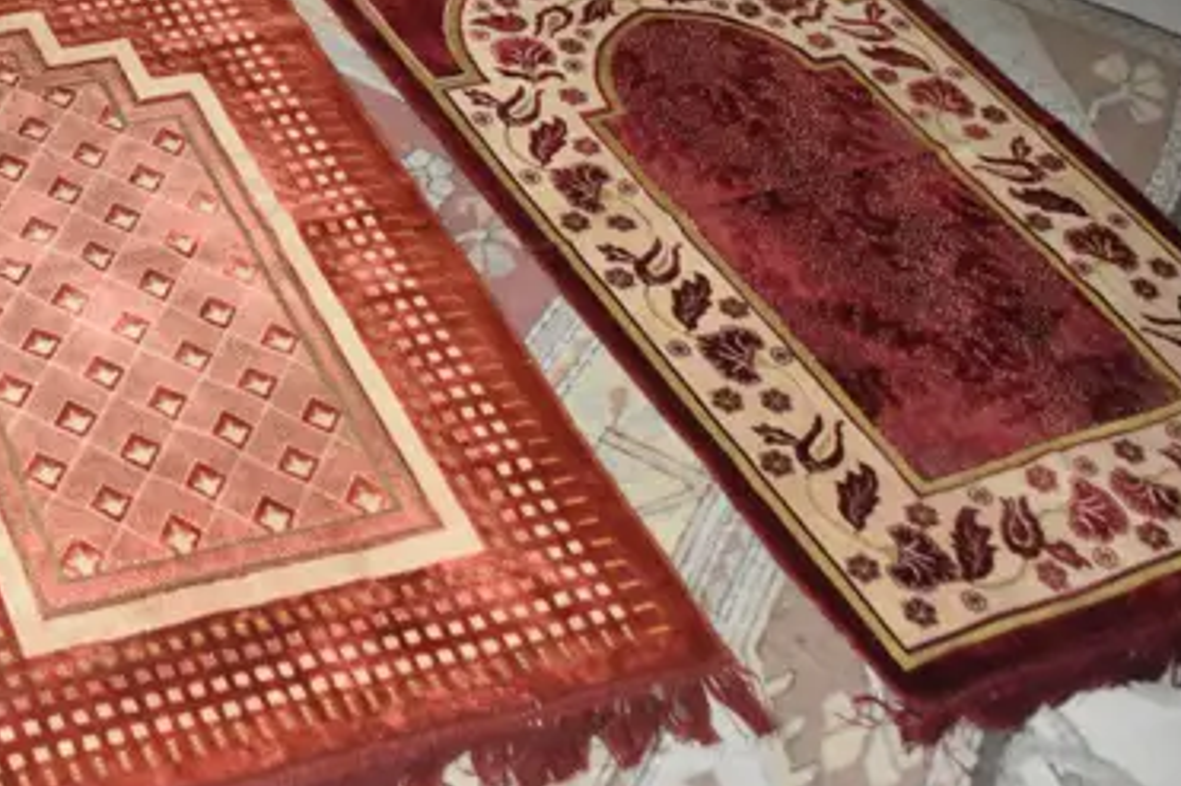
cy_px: -35
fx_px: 2099
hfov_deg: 29.4
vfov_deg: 20.4
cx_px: 6
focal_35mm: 64
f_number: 3.5
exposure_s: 1/60
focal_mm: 18
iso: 6400
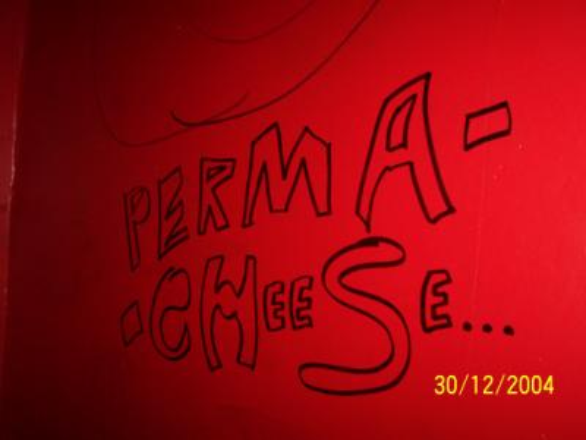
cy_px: 220
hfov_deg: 50.1
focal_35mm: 37
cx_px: 293
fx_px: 626
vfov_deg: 38.7
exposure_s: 1/60
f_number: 2.8
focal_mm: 5.6
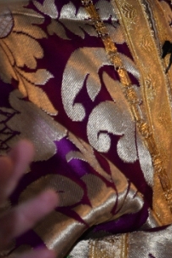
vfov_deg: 2.6
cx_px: 194
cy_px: -60
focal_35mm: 792
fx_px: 5676
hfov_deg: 1.7
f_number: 6.3
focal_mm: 250
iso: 1000
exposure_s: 1/60
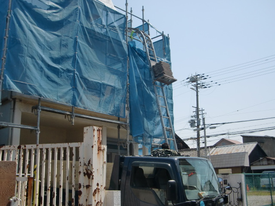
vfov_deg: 37.7
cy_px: 103
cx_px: 138
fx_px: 302
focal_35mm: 38
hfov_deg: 49.0
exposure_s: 1/640
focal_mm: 6.66
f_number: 3.9
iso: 64
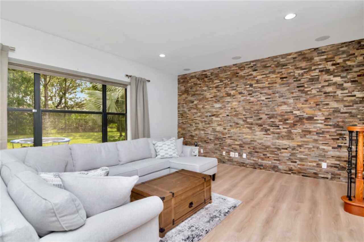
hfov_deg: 95.0
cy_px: 121
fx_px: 167
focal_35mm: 16
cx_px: 182
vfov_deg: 72.0
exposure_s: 1/200
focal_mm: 11
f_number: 9
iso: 1000
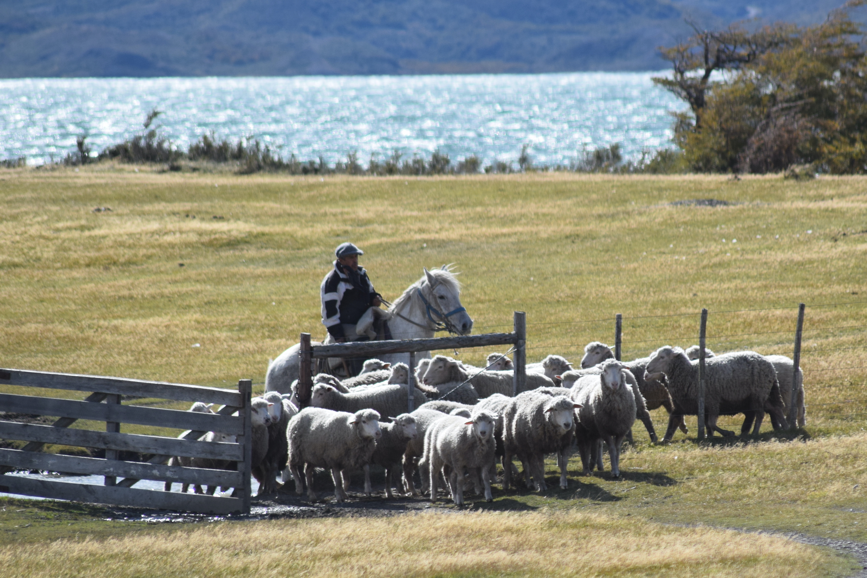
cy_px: 289
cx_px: 434
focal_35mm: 330
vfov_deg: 4.2
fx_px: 7947
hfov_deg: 6.2
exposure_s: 1/2000
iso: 400
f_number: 5.6
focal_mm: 220
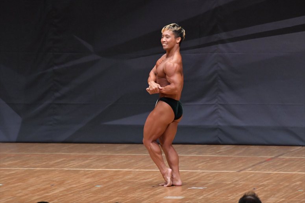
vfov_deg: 4.8
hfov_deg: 7.2
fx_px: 2413
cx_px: 152
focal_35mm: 285
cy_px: 102
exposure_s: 1/400
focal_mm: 190
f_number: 5.6
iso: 6400
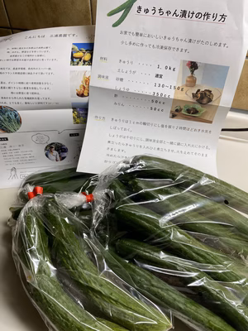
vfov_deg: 67.3
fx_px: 248
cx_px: 124
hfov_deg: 53.1
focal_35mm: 26
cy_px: 166
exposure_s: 1/100
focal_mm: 4.25
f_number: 1.8
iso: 100
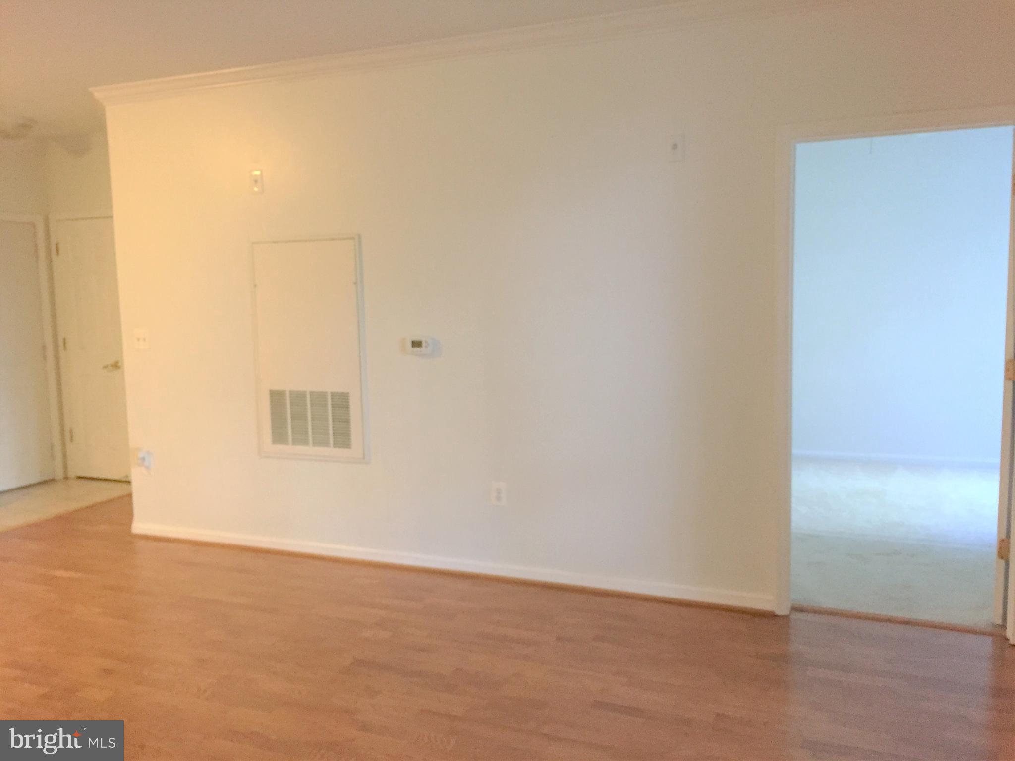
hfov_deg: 61.7
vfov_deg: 48.2
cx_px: 508
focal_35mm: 29
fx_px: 850
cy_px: 380
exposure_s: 1/15
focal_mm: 4.15
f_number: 2.2
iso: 250
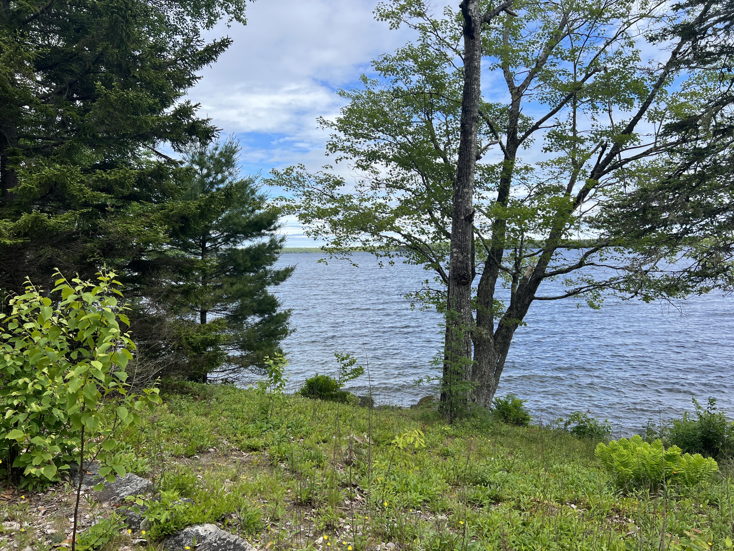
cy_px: 276
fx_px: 551
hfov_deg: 67.3
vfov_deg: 53.1
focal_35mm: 26
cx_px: 367
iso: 50
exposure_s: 1/2695
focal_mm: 5.7
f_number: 1.5
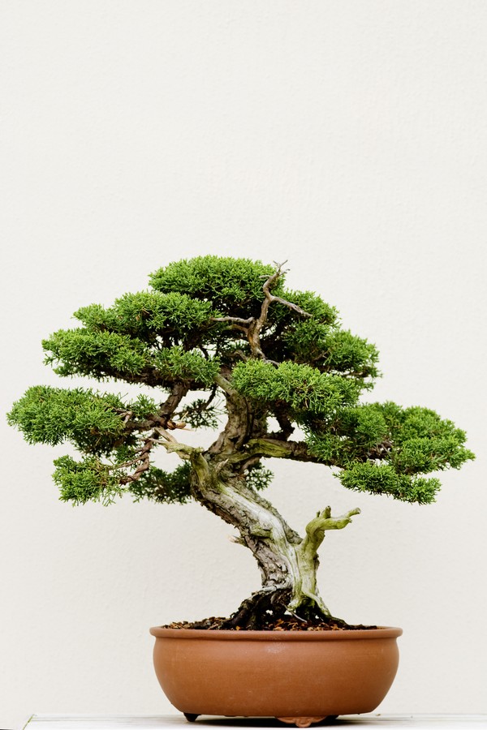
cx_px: 244
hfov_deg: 8.7
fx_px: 3196
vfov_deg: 13.0
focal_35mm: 158
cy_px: 365
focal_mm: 105
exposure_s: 1/40
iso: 100
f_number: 4
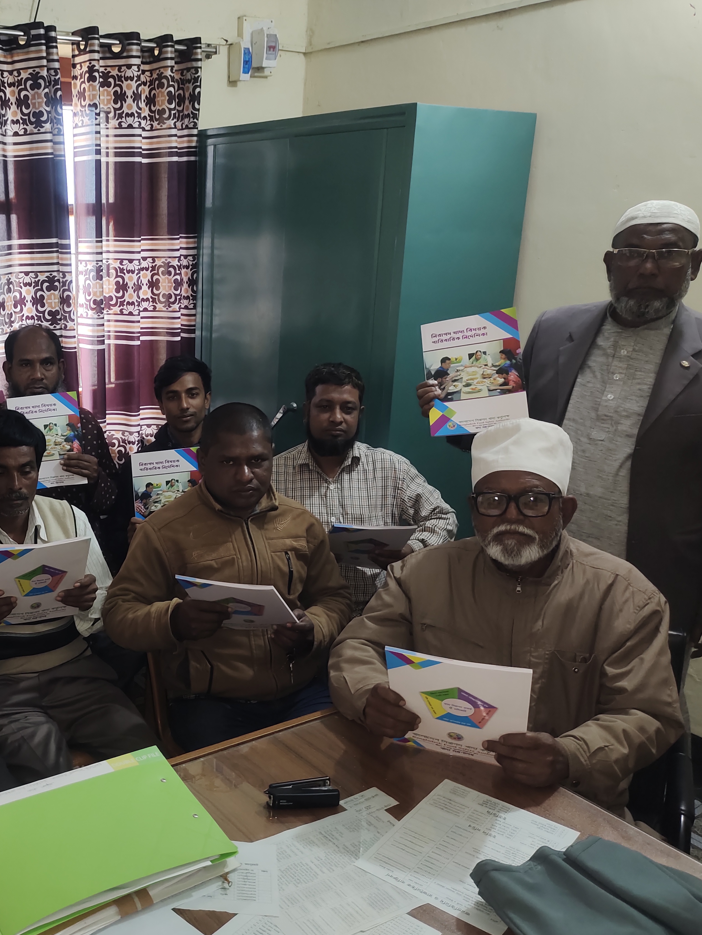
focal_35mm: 34
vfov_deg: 54.0
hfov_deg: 39.9
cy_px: 476
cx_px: 127
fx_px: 919
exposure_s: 1/33.3
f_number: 1.89
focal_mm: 5.42
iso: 600
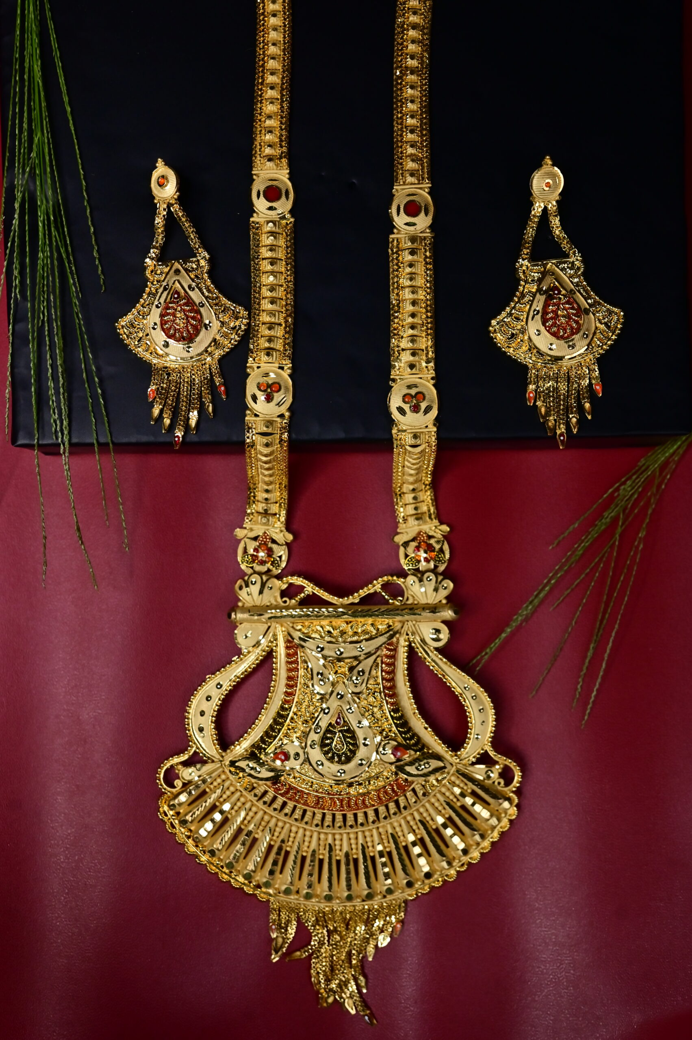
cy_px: 520
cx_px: 346
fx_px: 1011
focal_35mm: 35
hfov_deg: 37.8
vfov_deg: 54.5
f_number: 5.6
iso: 1250
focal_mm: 35
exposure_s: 1/400
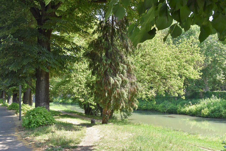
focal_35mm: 40
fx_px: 254
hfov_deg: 47.9
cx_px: 113
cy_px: 76
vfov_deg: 33.0
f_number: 8
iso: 320
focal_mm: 27
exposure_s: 1/250
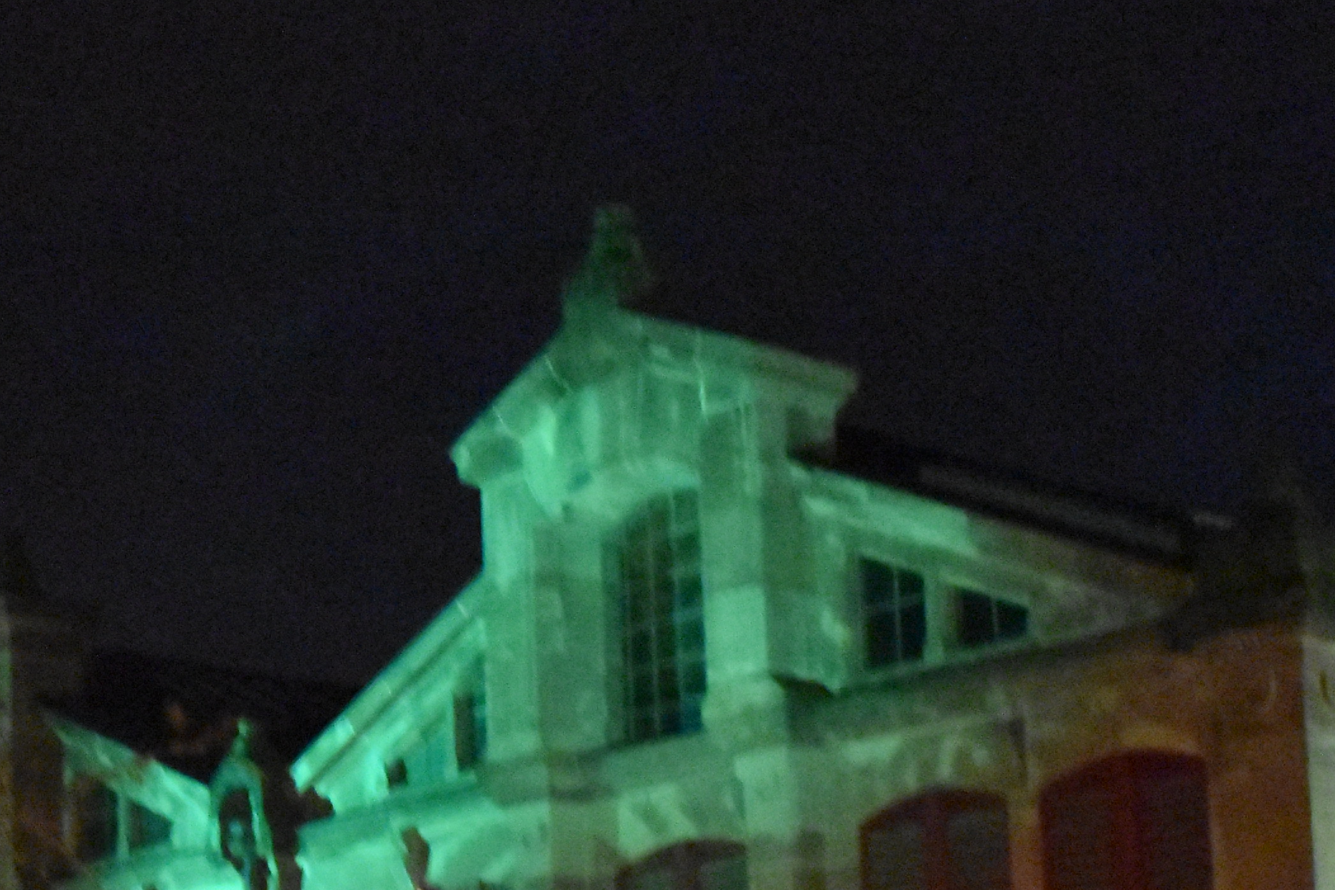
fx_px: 2855
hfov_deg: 26.2
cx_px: 433
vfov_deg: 17.2
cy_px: 973
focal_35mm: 77
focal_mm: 18
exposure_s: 1/15
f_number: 3.5
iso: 12800
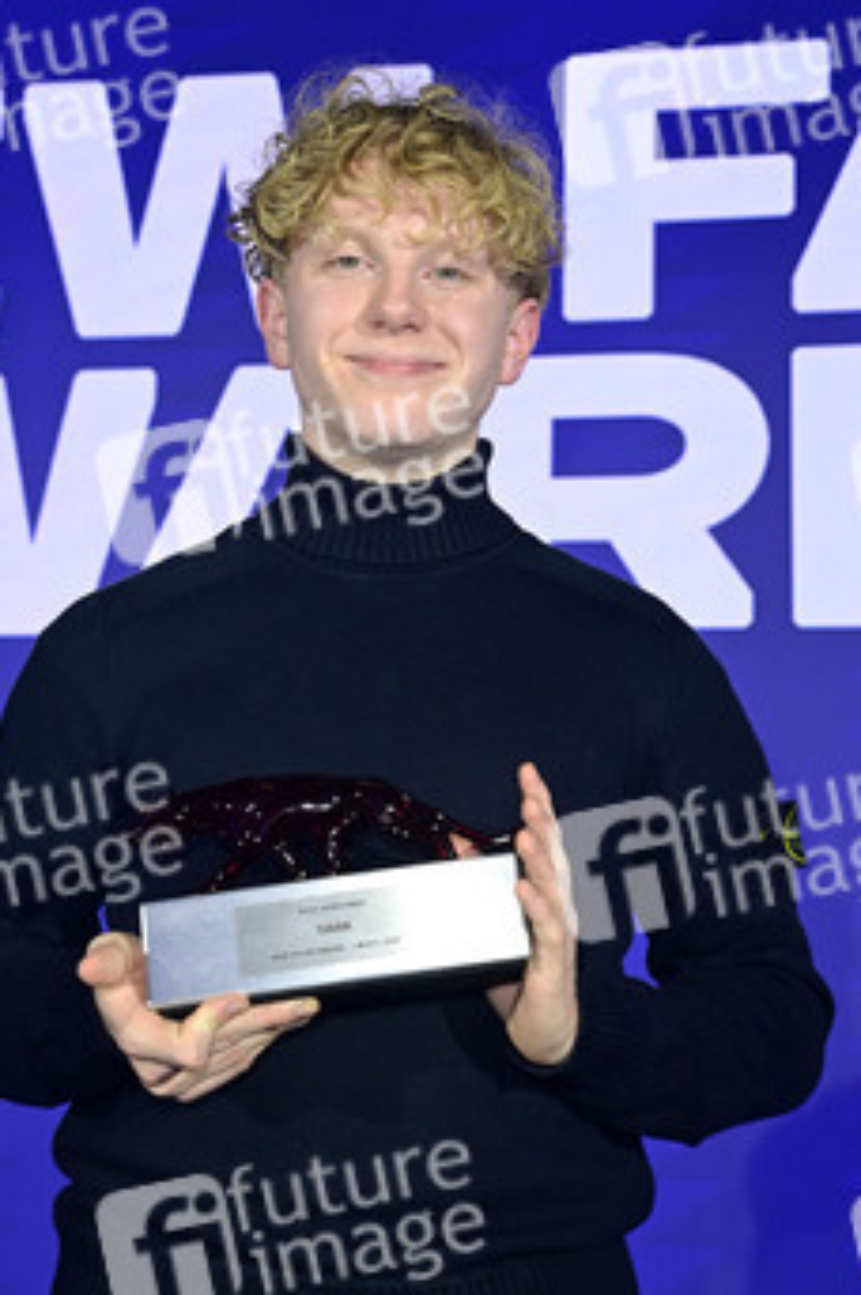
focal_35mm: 56
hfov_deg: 24.1
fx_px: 2013
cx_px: 400
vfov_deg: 35.7
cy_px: 664
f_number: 5.6
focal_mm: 48
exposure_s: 1/125
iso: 2500
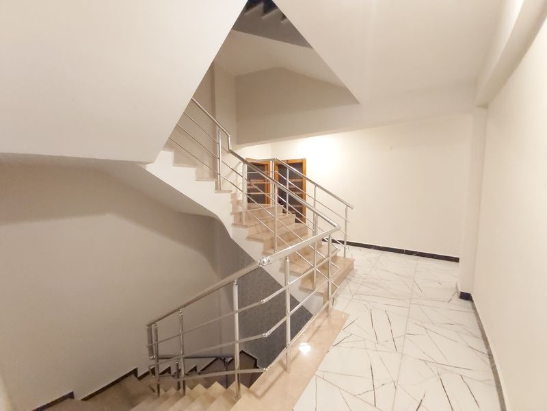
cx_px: 274
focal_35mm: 12
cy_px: 206
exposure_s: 1/17
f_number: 2.2
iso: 1000
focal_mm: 1.42
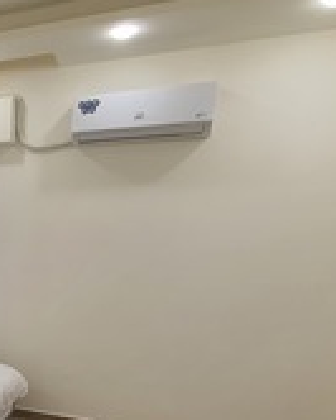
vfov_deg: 49.5
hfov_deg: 33.2
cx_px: -82
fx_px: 435
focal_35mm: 35
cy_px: 312
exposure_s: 1/50
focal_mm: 1.8
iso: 50
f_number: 2.2
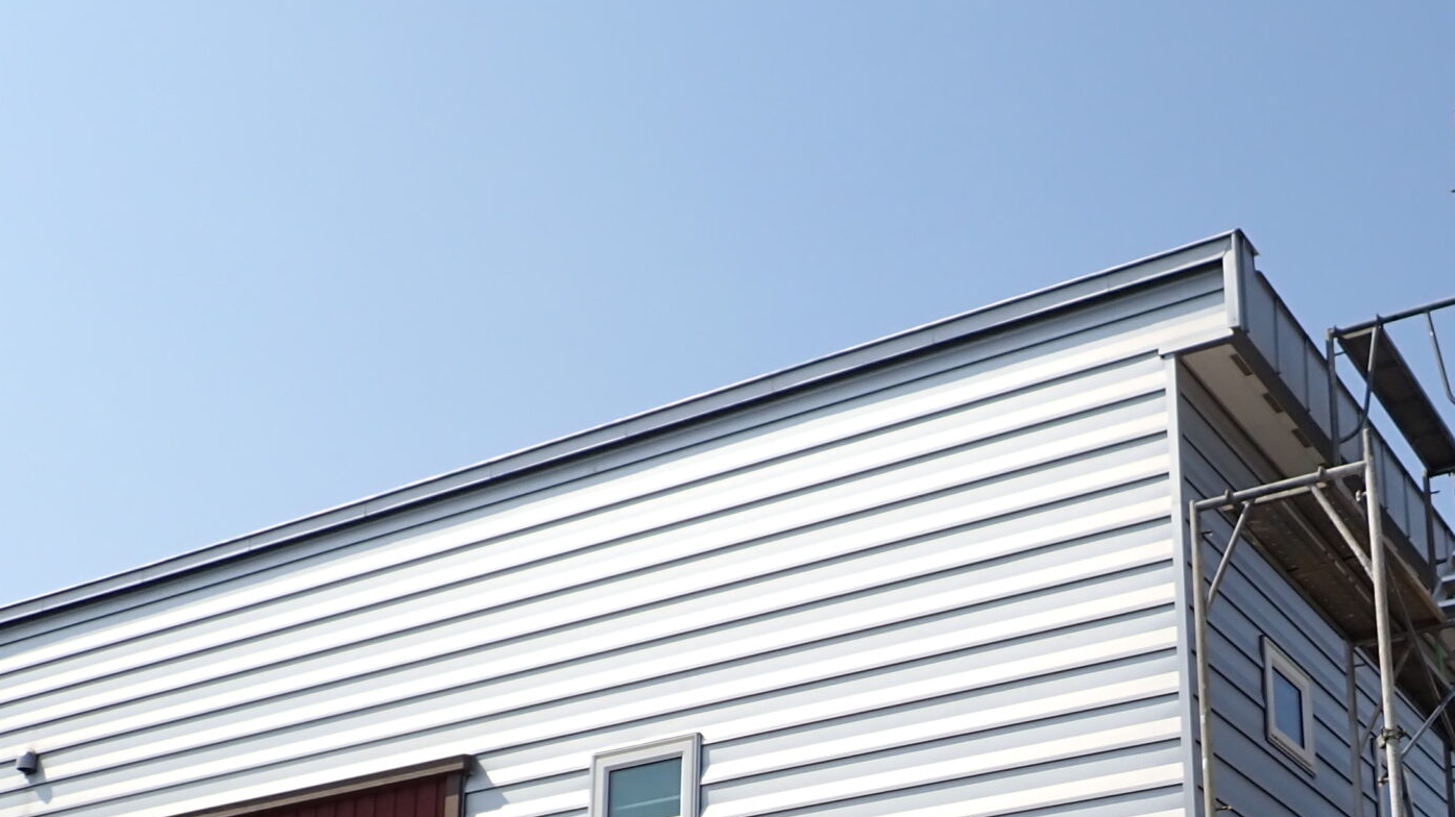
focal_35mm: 50
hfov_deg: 40.8
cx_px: 970
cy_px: 946
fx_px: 1929
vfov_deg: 22.3
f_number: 8
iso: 100
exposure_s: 1/250
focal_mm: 4.5
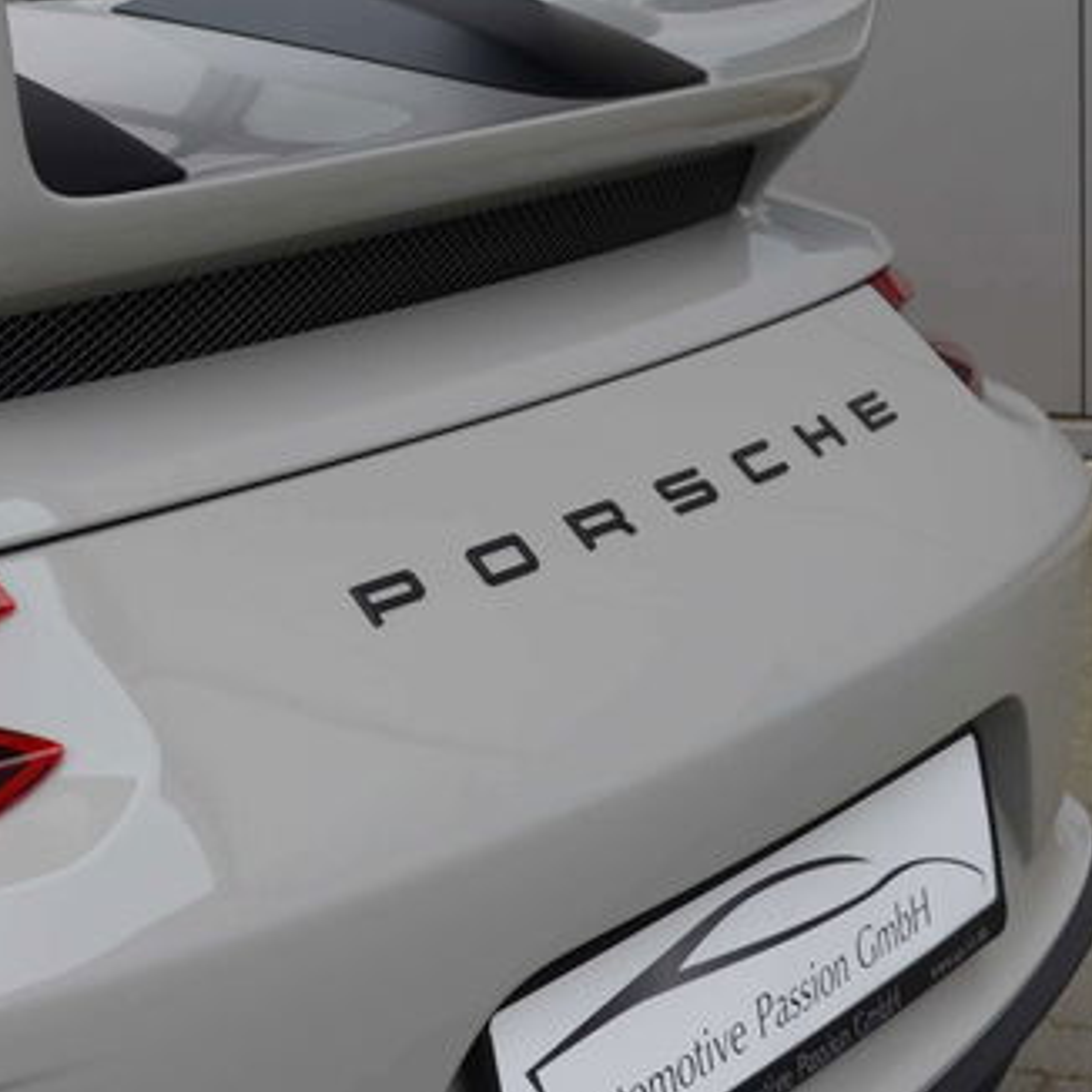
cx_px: -13
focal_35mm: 78
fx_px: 2784
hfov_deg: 21.4
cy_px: 442
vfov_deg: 22.2
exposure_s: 1/60
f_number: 5.6
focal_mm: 26
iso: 320
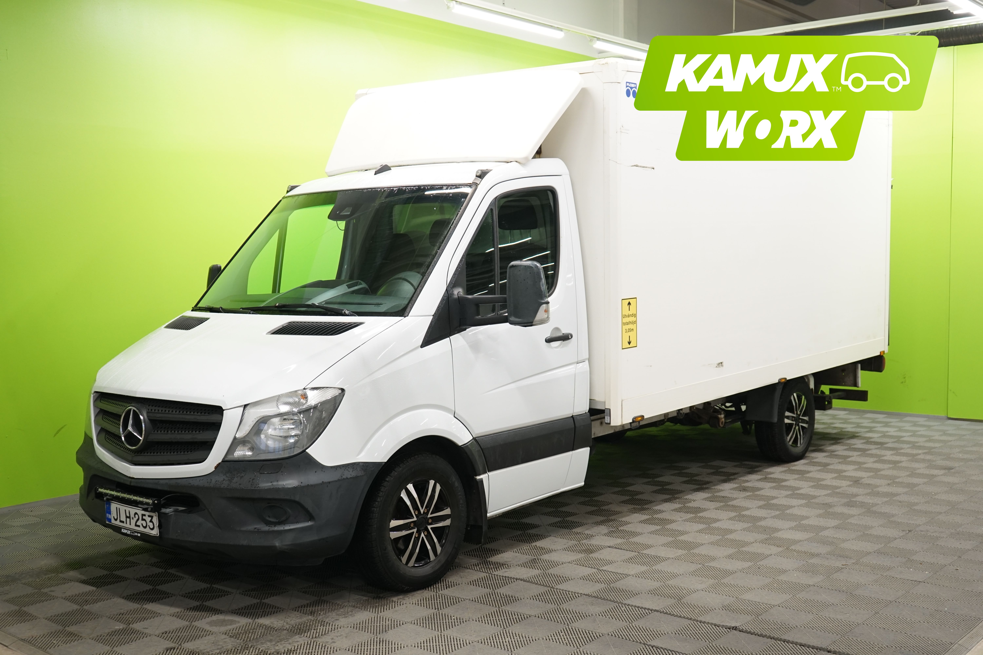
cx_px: 492
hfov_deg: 49.6
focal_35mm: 39
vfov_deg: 34.2
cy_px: 328
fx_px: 1065
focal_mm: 39
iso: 800
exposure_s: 1/30
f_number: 5.6
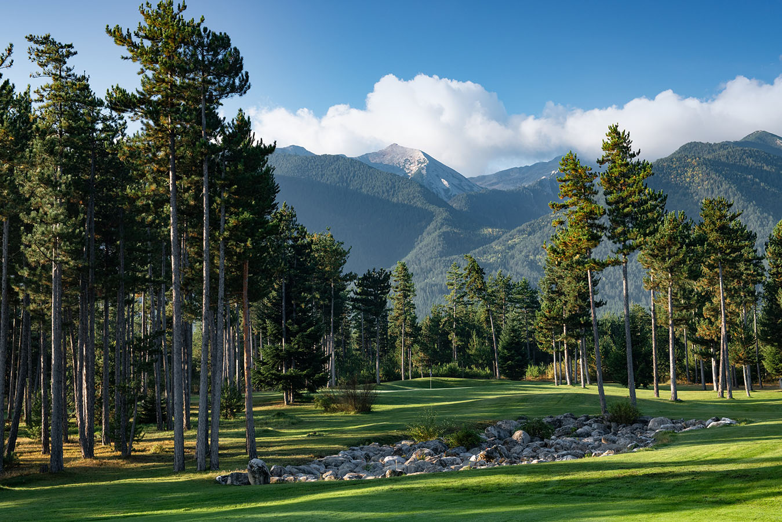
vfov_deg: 24.6
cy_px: 261
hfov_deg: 36.2
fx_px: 1195
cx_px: 391
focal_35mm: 55
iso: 320
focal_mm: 55
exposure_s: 1/200
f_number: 9
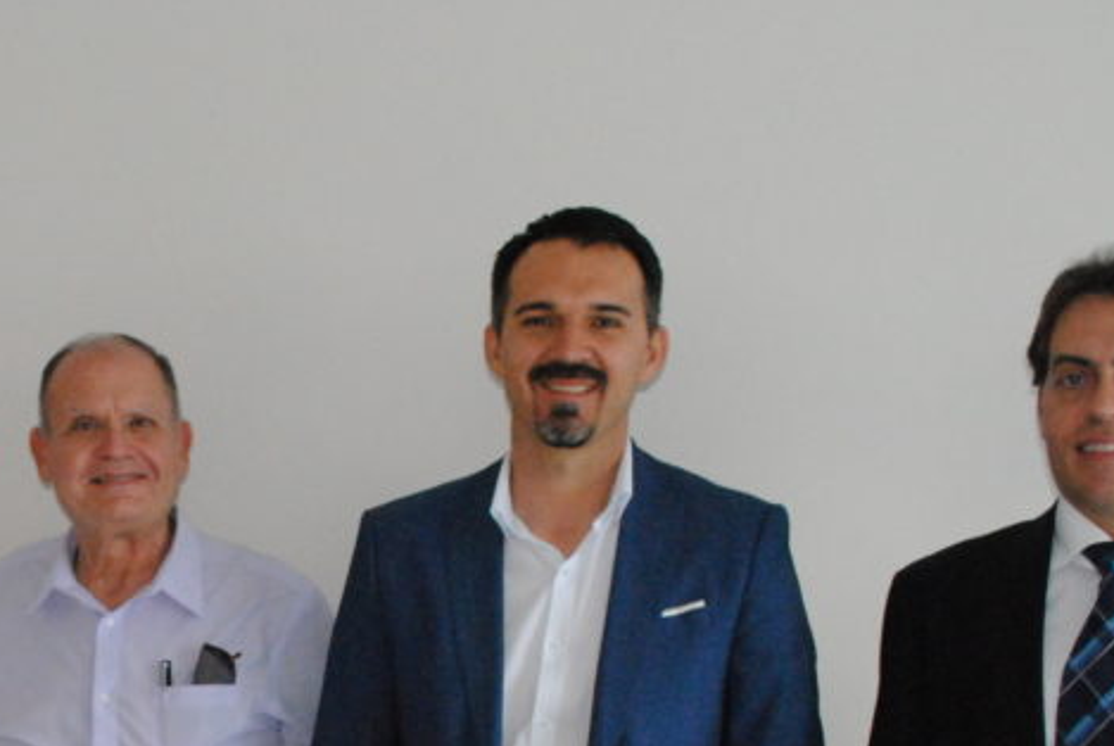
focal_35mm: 72
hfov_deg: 27.4
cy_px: 766
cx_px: 190
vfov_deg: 18.4
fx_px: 2231
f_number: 5.6
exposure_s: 1/60
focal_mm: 22
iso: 1600
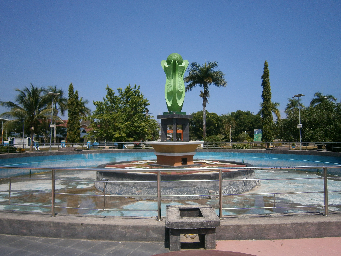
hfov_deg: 67.3
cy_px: 128
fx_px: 256
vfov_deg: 53.1
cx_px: 170
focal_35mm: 26
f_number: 8
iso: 80
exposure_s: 1/320
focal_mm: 4.7
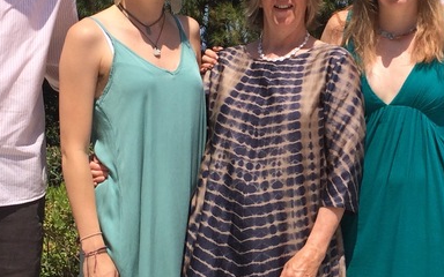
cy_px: 150
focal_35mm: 82
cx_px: 343
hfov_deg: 24.9
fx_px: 992
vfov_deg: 15.9
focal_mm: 4.15
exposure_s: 1/3165
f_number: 2.2
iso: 32
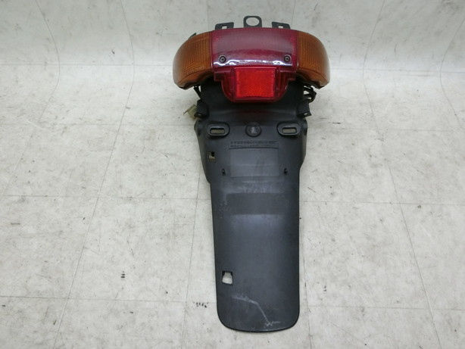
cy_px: 174
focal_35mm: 25
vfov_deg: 54.9
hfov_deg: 69.4
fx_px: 336
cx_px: 232
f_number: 3.5
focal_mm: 4.5
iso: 400
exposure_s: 1/100
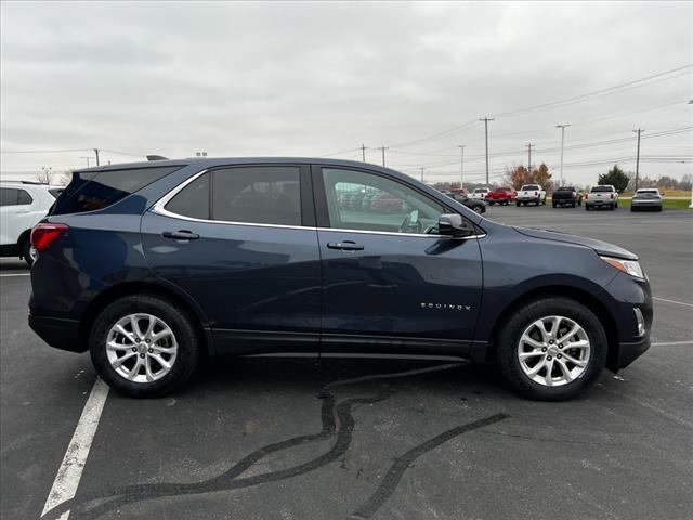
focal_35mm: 26
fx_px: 521
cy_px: 260
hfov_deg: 67.3
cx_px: 346
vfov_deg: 53.1
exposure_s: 1/121
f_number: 1.5
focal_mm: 5.7
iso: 32
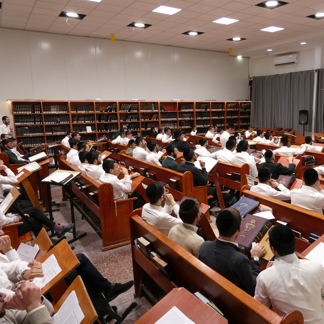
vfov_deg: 55.6
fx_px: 307
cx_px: 221
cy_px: 164
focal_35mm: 29
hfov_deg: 54.3
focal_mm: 4.3
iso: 125
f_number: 3.3
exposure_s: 1/60
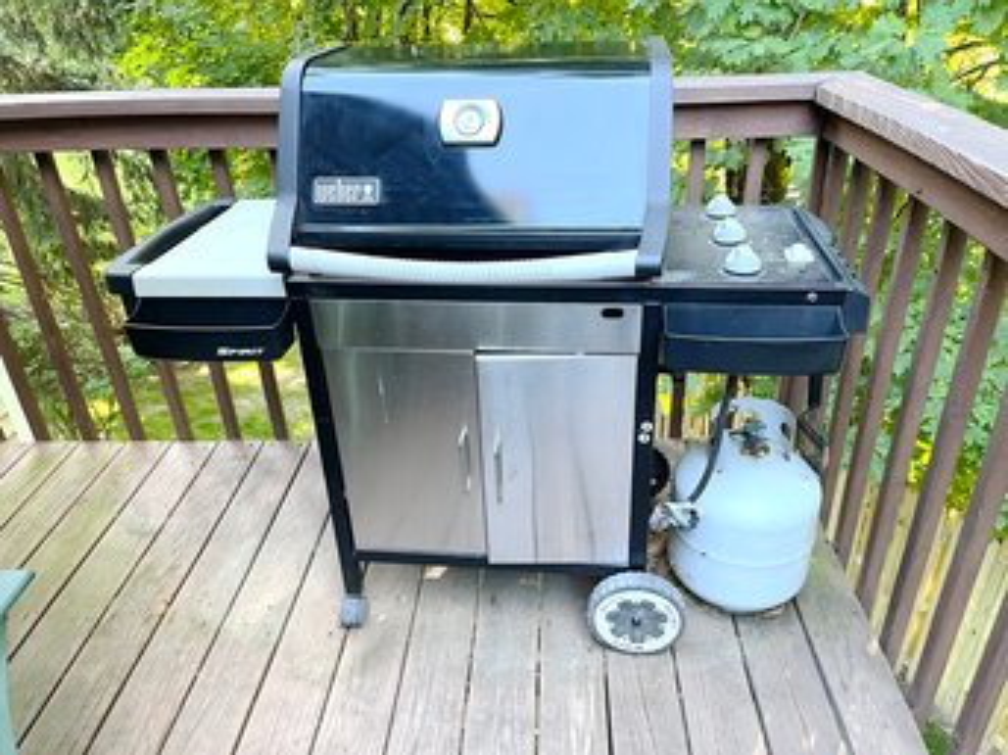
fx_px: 757
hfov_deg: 67.3
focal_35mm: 26
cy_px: 378
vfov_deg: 53.0
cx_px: 504
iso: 125
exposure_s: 1/68
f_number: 1.6
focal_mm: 5.1
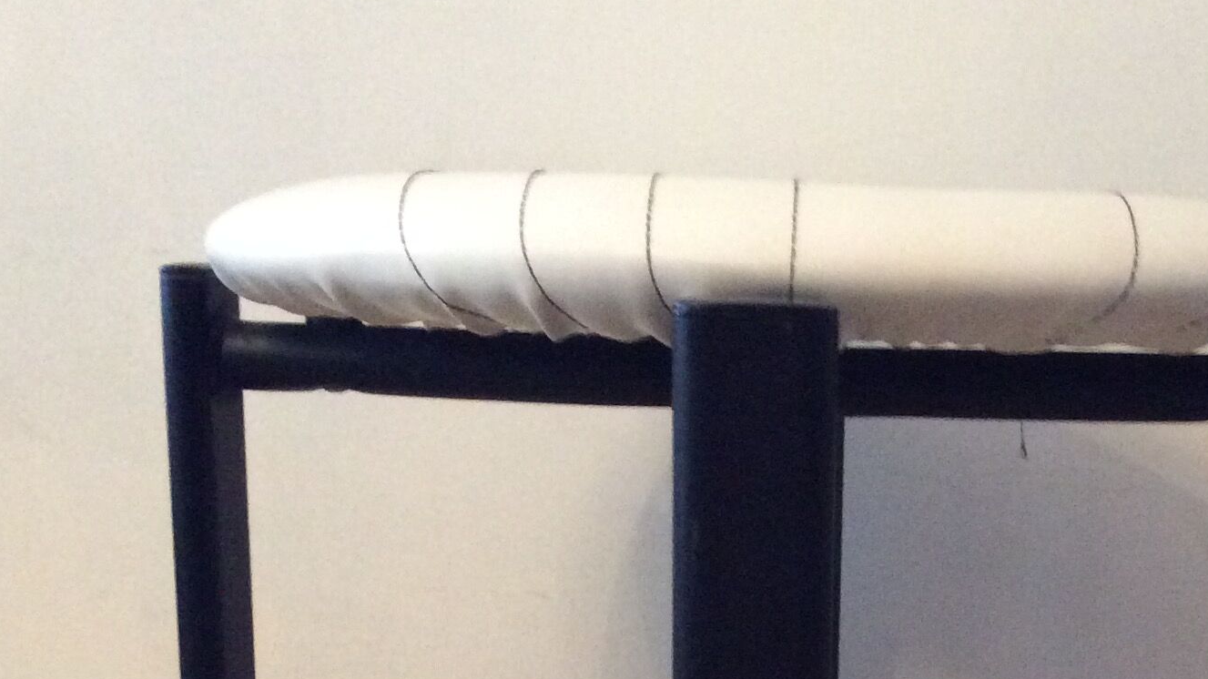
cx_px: 834
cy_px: 866
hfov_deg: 30.7
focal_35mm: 68
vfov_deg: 16.8
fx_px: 2178
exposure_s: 1/17
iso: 250
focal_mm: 3.3
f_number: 2.4
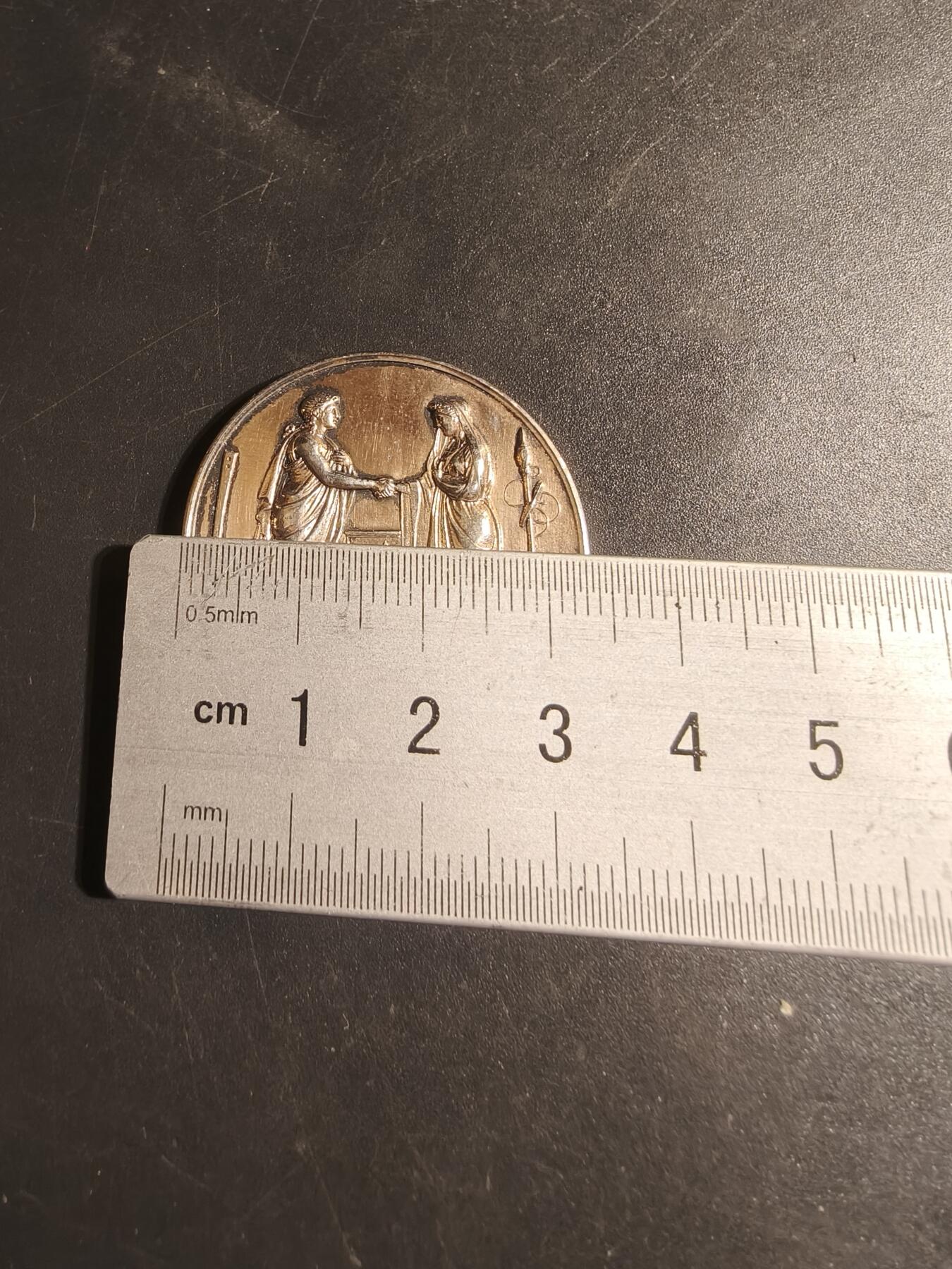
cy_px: 634
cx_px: 476
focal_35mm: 23
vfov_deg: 73.9
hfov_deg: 58.9
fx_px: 843
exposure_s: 1/100
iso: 200
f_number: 2
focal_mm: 2.32
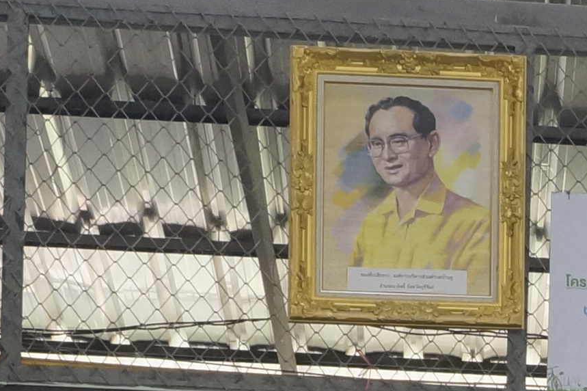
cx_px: 1051
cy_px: 1112
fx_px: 3572
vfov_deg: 5.9
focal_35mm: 219
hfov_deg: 9.0
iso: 800
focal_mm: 23
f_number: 10
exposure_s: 1/60
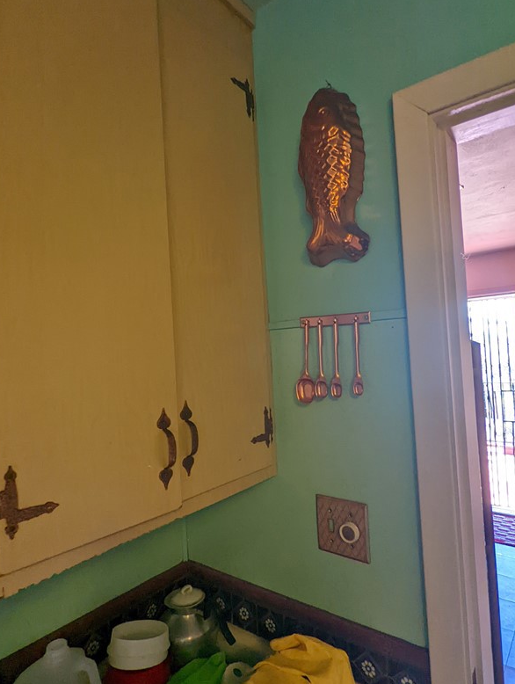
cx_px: 256
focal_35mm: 21
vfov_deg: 78.9
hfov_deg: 63.6
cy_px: 341
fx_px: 415
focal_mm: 2.35
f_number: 2.2
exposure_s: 1/67.2
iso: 130
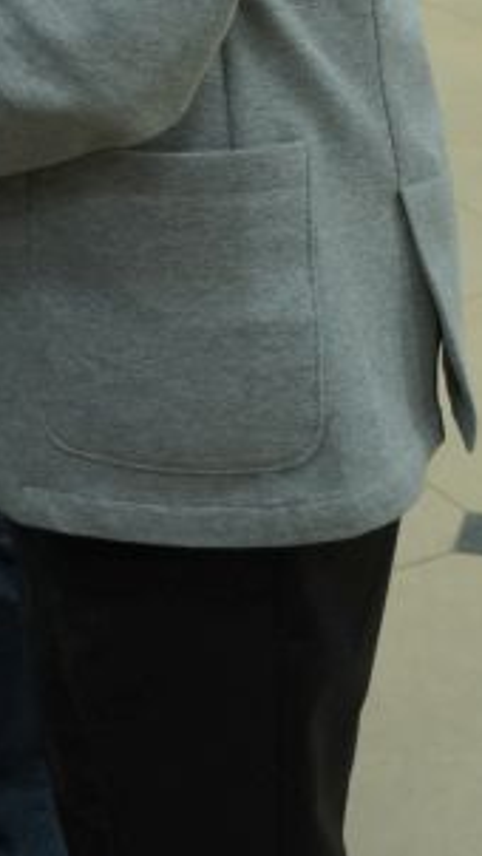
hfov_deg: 11.0
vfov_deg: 18.2
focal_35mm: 110
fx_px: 2506
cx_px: 142
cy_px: -235
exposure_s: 1/200
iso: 1000
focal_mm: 21.4
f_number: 4
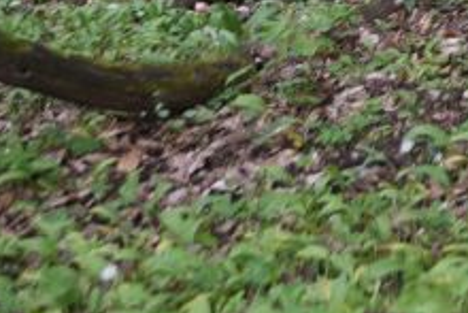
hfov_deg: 10.7
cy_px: -546
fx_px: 2380
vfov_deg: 6.9
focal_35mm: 183
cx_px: 759
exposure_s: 1/125
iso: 100
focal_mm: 31
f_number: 2.8
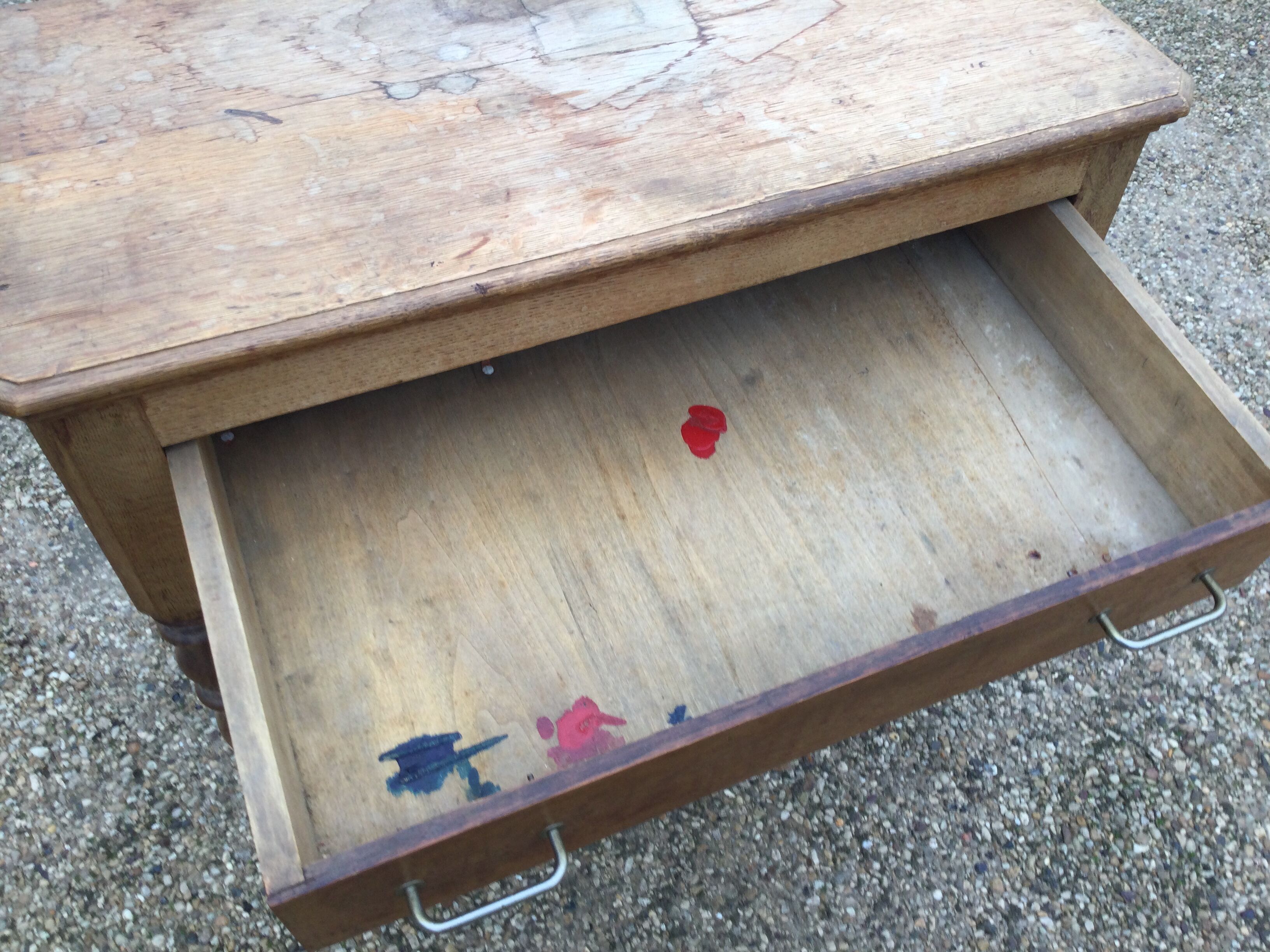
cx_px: 635
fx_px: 1137
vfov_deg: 45.4
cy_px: 476
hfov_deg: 58.4
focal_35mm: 31
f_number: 2.4
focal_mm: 3.3
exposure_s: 1/50
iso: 25
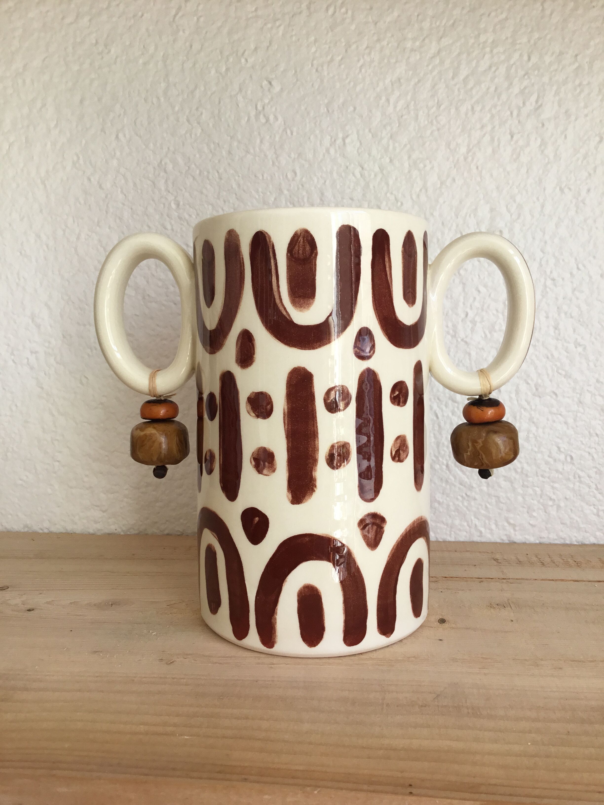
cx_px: 302
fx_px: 721
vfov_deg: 58.4
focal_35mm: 31
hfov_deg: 45.4
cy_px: 402
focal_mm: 3.3
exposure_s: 1/100
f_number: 2.4
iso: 32
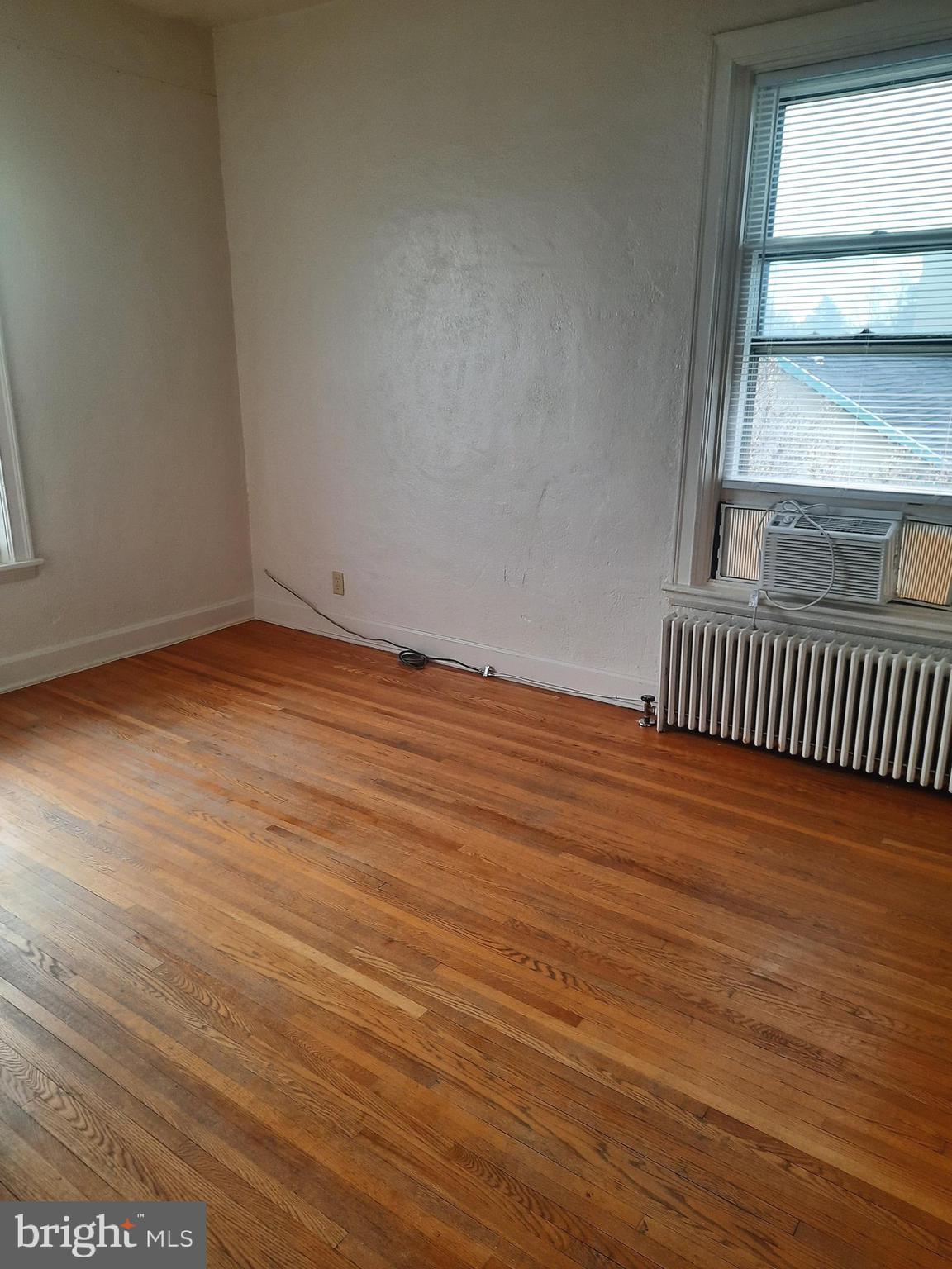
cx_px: 476
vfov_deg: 69.4
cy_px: 634
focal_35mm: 25
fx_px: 917
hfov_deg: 54.9
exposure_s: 1/60
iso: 64
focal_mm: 4.6
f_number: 2
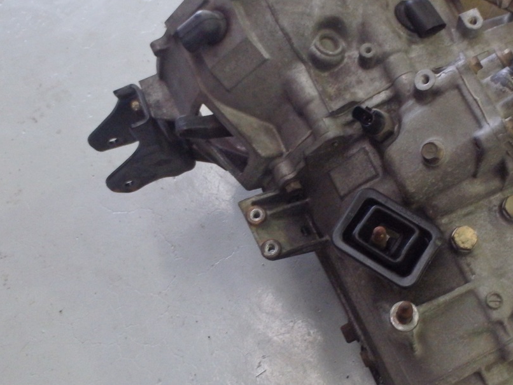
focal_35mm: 48
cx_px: 398
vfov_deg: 30.2
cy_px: 152
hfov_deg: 38.4
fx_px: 712
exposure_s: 1/30
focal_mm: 5
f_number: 3.9
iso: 400
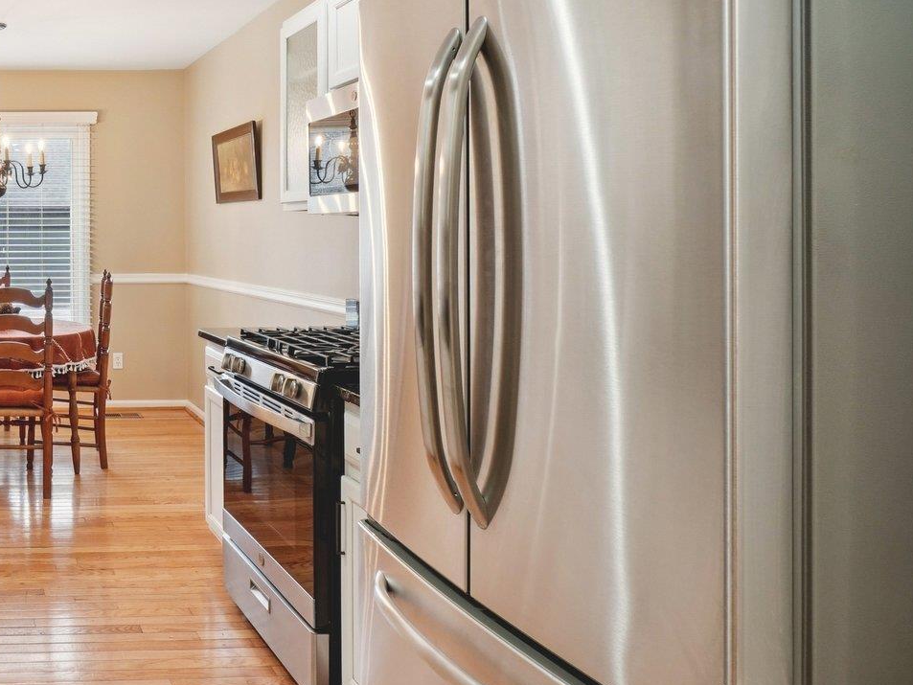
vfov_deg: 44.9
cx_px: -9
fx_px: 818
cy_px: 239
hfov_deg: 47.8
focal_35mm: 31
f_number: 8
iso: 400
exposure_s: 1/15
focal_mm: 10
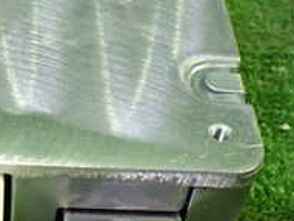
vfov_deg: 15.8
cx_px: -12
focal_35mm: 94
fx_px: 800
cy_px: 94
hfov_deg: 20.1
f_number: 2.3
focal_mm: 5.4
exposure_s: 1/60
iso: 800
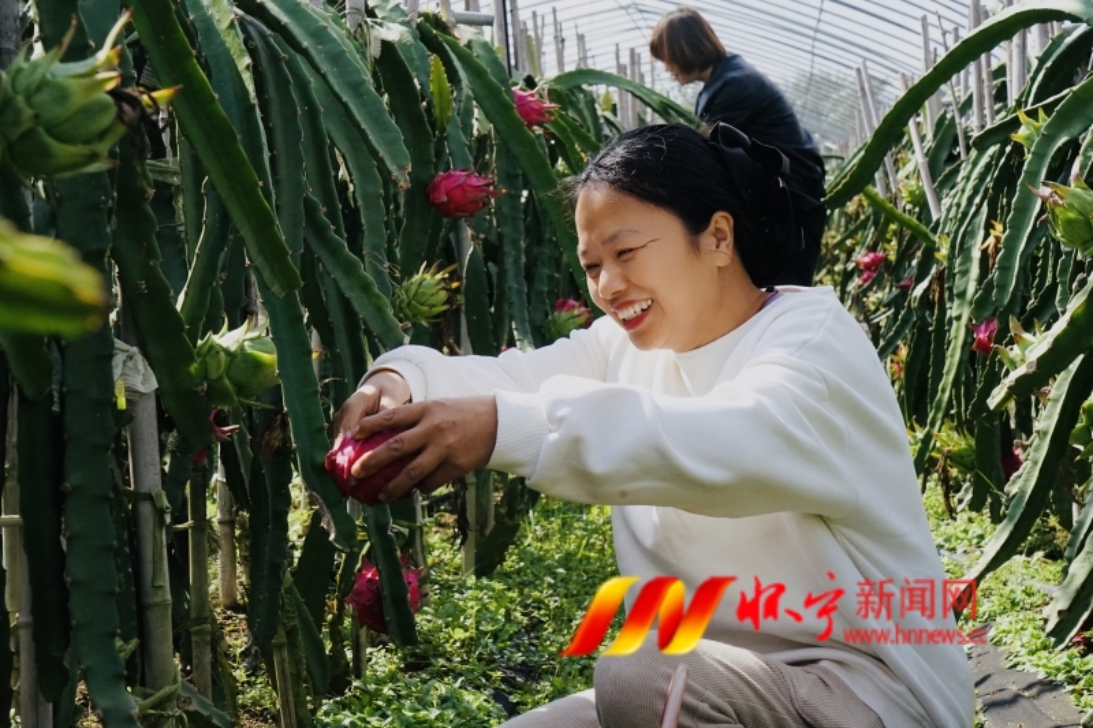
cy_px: 364
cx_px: 546
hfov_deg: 28.8
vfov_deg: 19.4
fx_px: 2125
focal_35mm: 70
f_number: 13
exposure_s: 1/1600
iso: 3200
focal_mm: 70
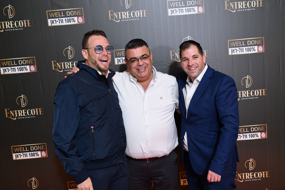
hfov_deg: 49.6
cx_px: 145
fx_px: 309
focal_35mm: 39
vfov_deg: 34.2
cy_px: 97
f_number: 3.5
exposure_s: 1/250
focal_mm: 38
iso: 640
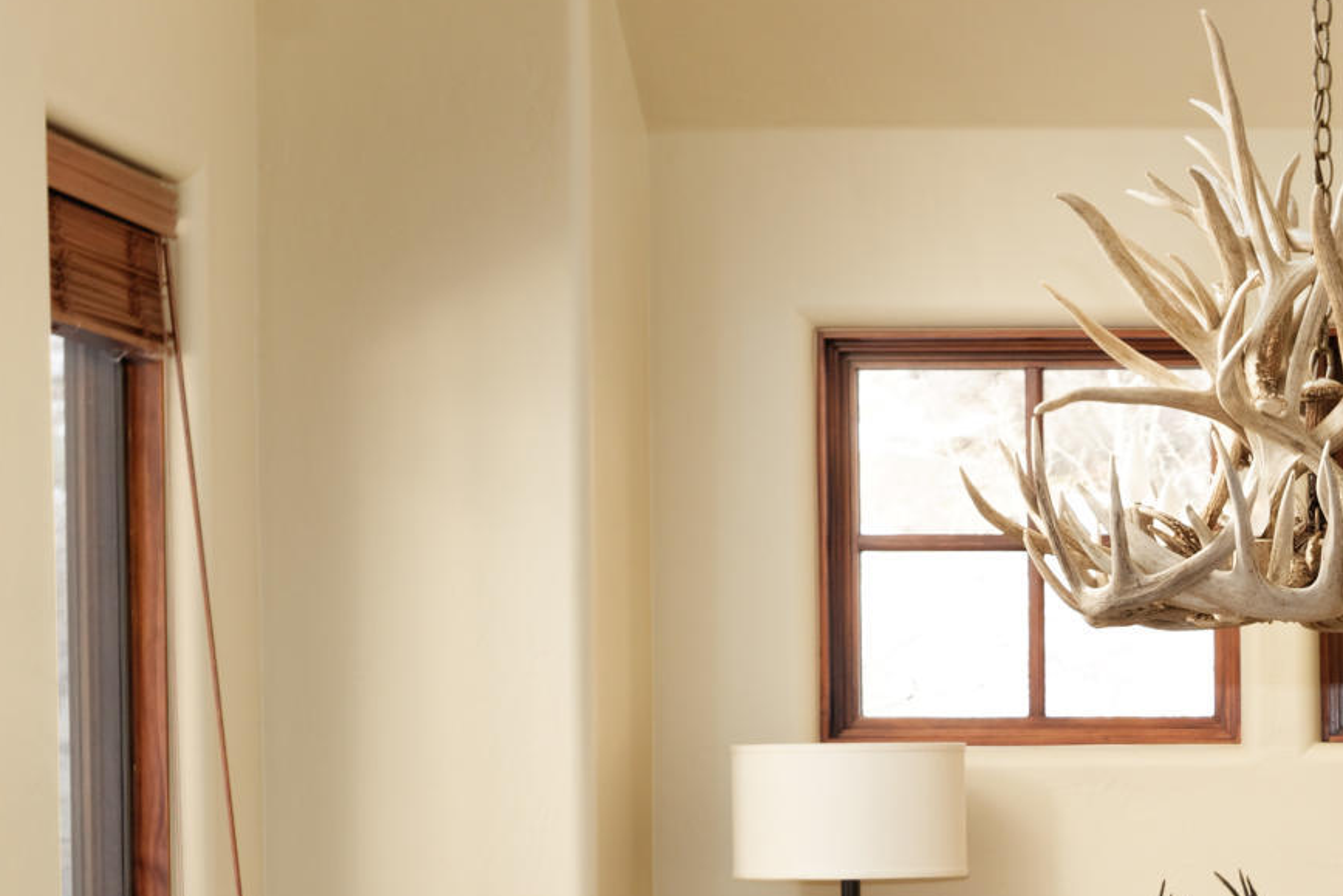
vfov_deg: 11.0
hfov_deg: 16.3
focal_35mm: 121
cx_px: 1535
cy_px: 1292
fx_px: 4514
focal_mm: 35
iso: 320
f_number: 6.3
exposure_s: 1/15
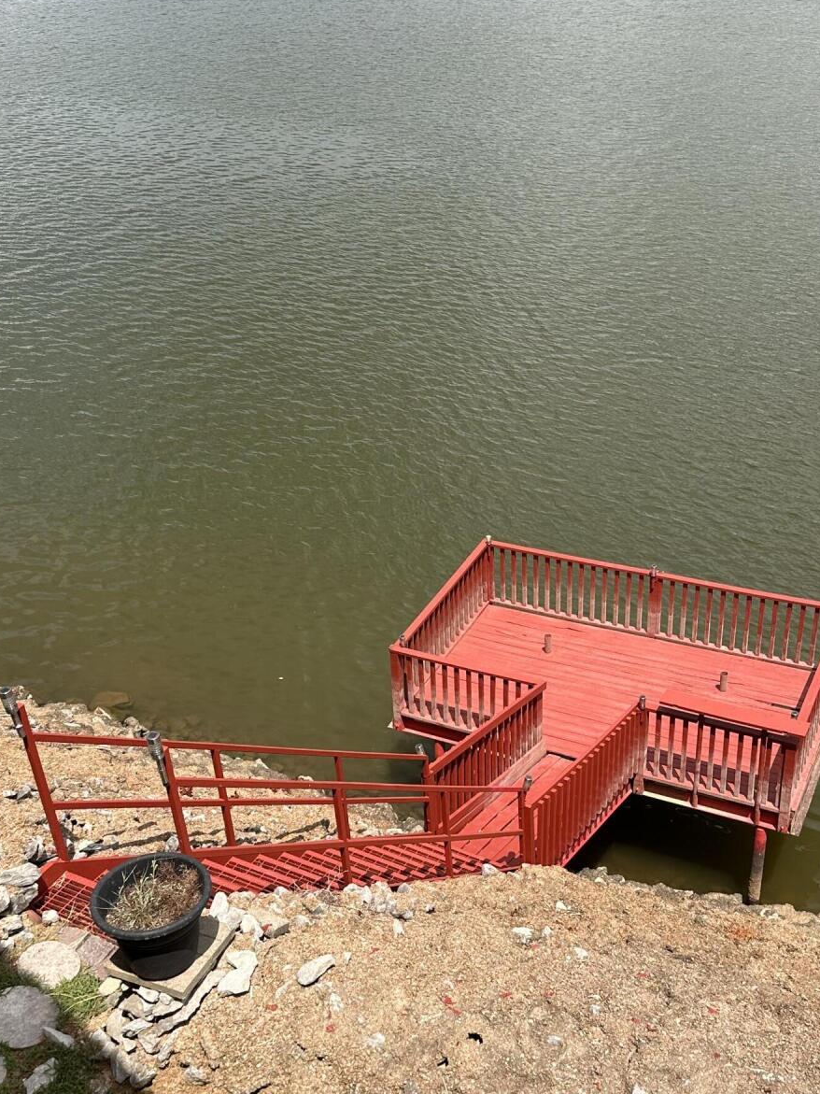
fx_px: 1295
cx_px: 404
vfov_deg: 45.7
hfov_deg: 35.1
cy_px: 623
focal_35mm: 41
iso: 80
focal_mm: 6.86
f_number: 1.78
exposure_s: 1/4184
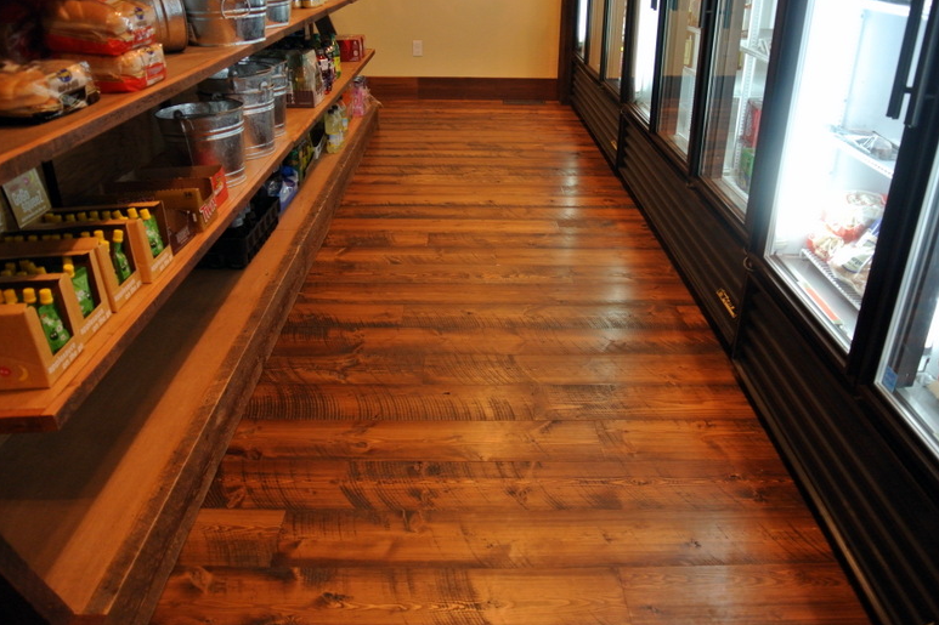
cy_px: 322
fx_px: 730
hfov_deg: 65.5
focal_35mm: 28
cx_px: 471
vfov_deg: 46.4
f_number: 3.5
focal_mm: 10
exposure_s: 1/30
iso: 500
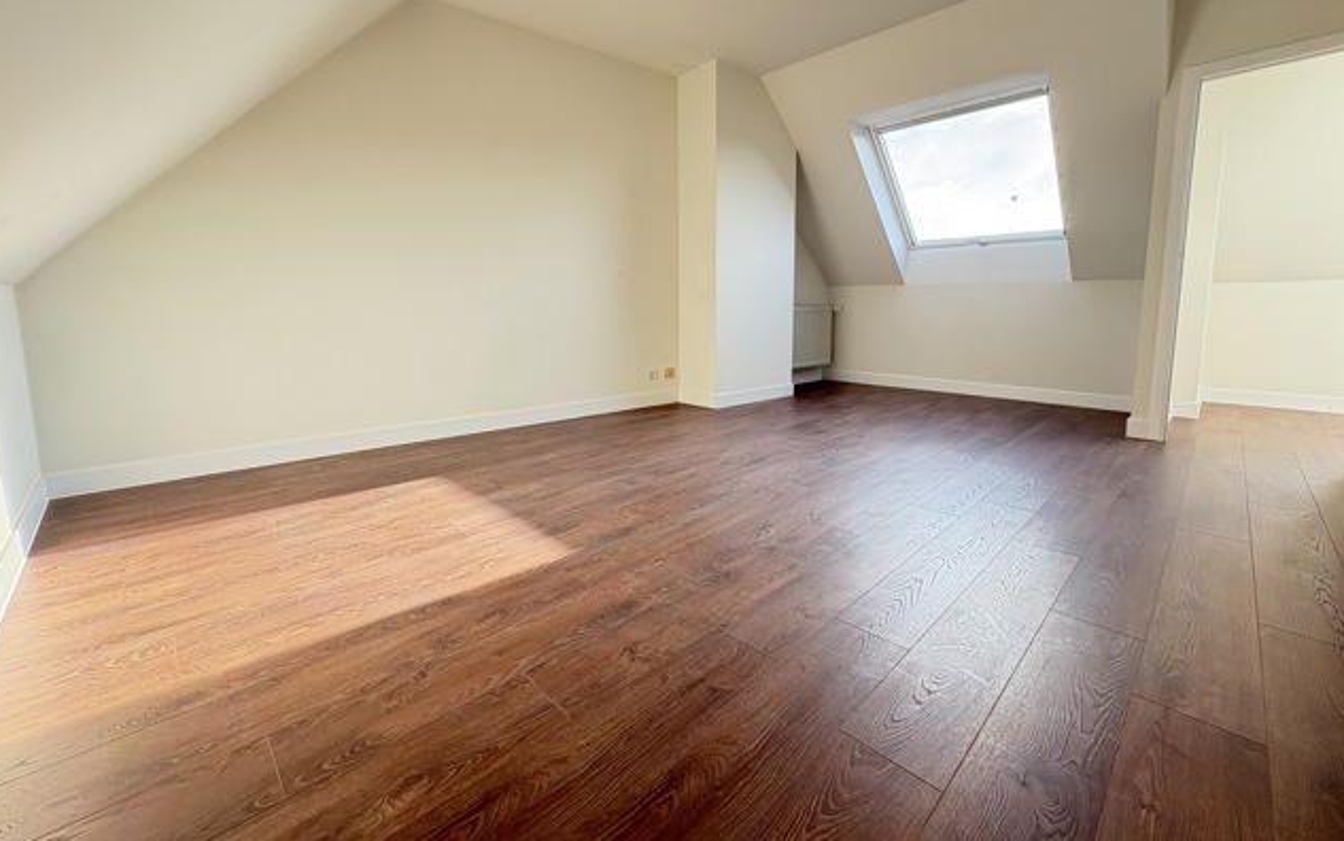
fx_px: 550
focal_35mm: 15
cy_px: 367
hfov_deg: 101.4
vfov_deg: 74.5
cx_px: 669
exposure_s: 1/129
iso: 100
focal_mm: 2.22
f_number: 2.2
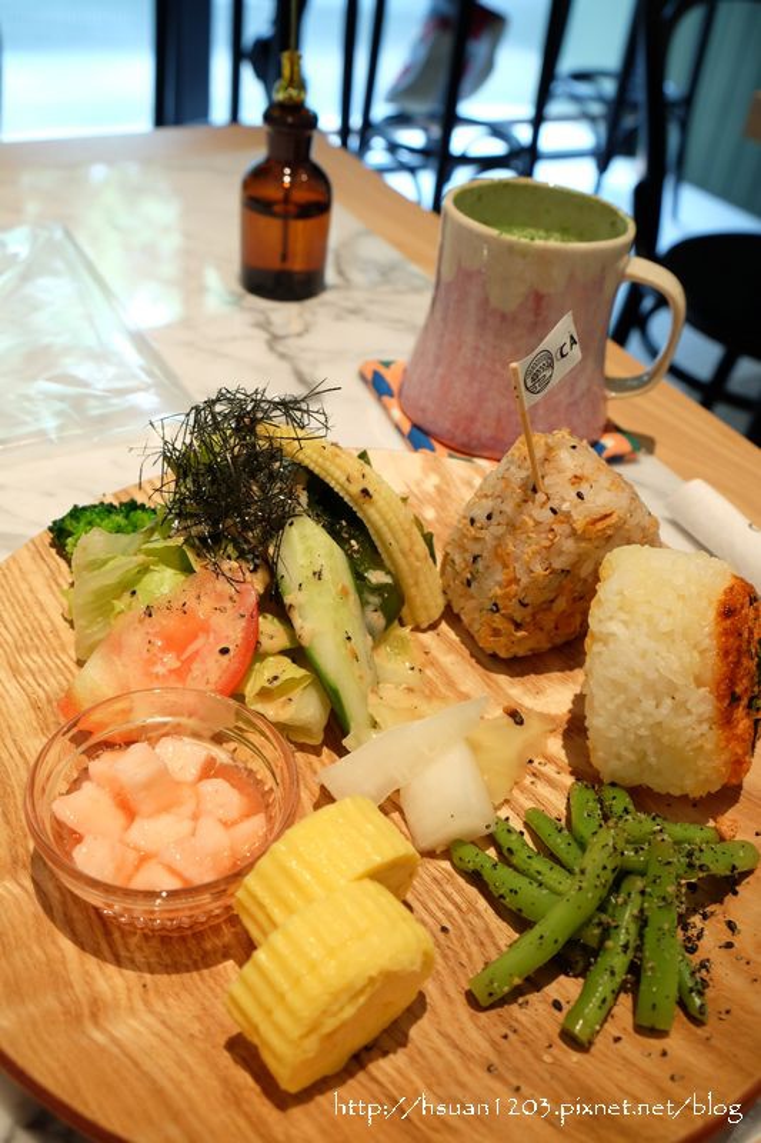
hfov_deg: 40.0
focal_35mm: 33
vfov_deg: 57.2
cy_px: 572
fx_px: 1047
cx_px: 380
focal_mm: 22.3
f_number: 6.4
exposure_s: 1/15
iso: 800
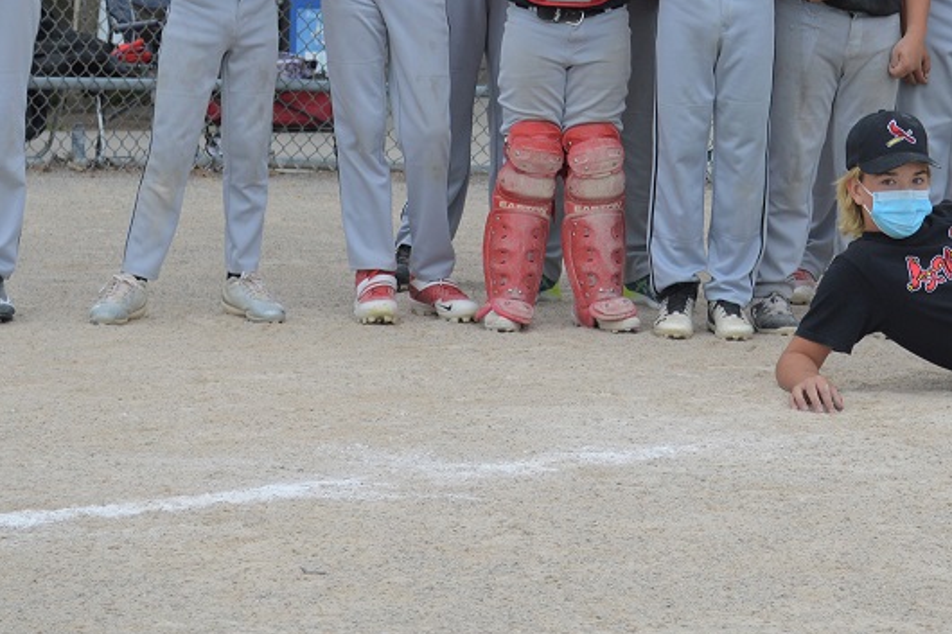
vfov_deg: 12.4
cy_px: 64
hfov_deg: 18.4
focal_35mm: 110
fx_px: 2908
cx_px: 761
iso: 125
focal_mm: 38
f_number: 5.6
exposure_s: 1/125
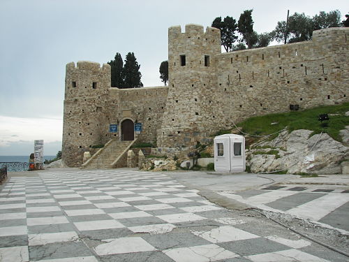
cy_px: 131
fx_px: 363
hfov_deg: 51.4
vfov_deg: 39.7
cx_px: 174
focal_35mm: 36
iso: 50
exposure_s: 1/200
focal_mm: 6
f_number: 2.8
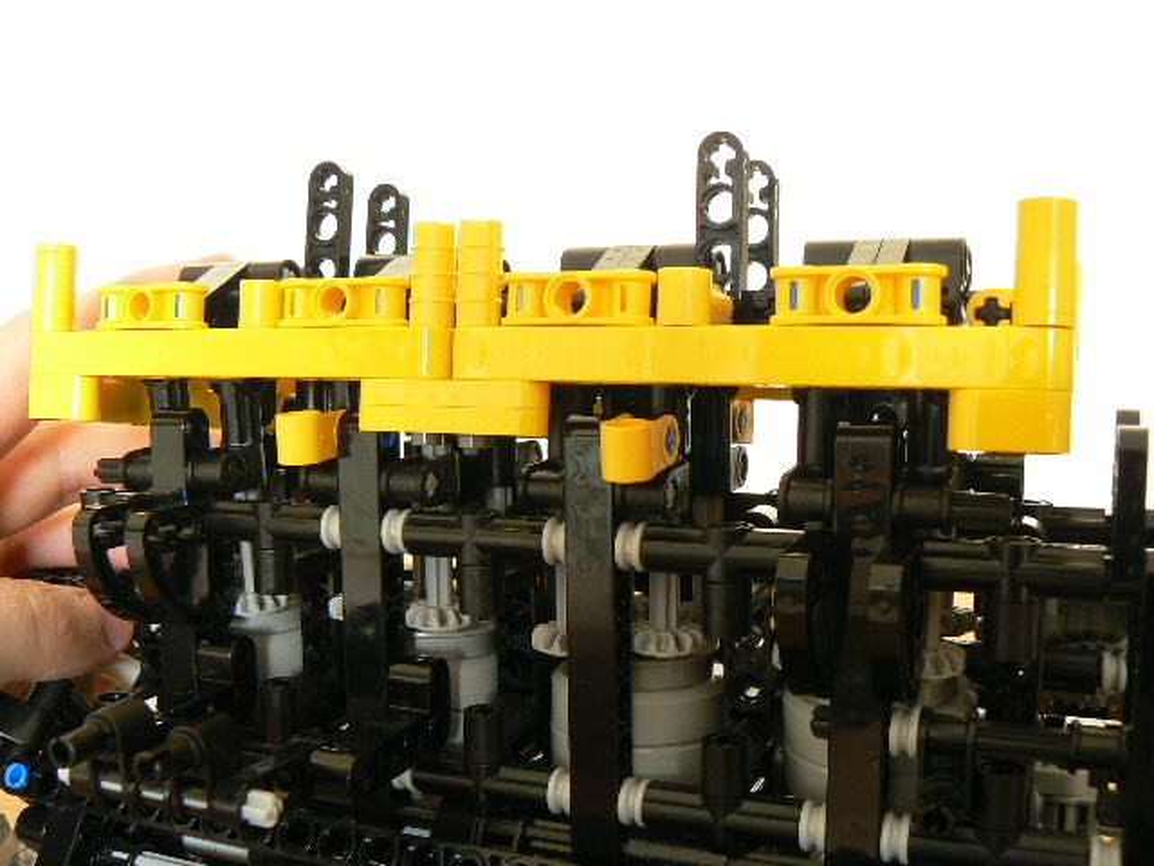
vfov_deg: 39.7
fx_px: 1200
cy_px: 433
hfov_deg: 51.4
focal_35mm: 36
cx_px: 577
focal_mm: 6
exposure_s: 1/1.3
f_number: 4
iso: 100
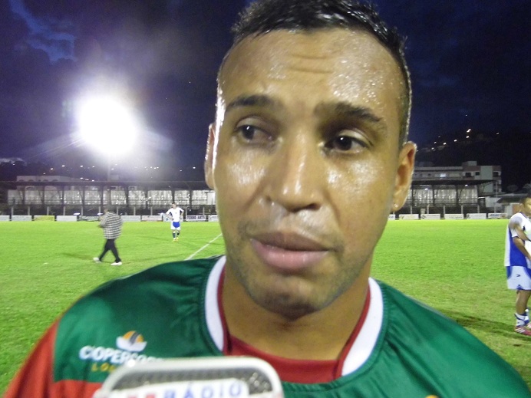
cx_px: 266
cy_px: 199
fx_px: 445
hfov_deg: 61.7
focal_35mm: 29
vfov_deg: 48.2
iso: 800
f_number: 3.2
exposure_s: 1/20
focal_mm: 5.2
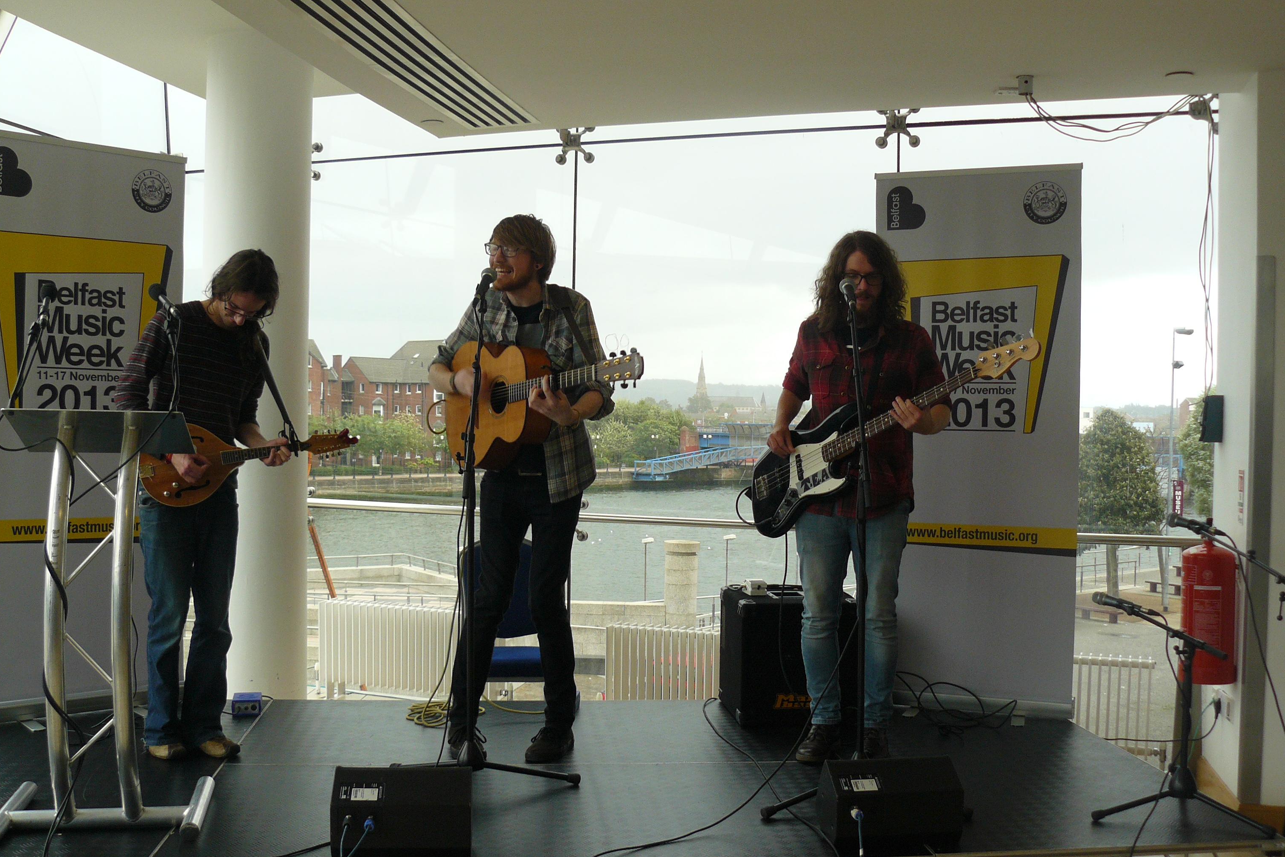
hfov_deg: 50.7
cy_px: 455
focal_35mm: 38
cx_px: 647
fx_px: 1356
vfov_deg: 35.0
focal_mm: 6
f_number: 3.6
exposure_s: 1/125
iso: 100
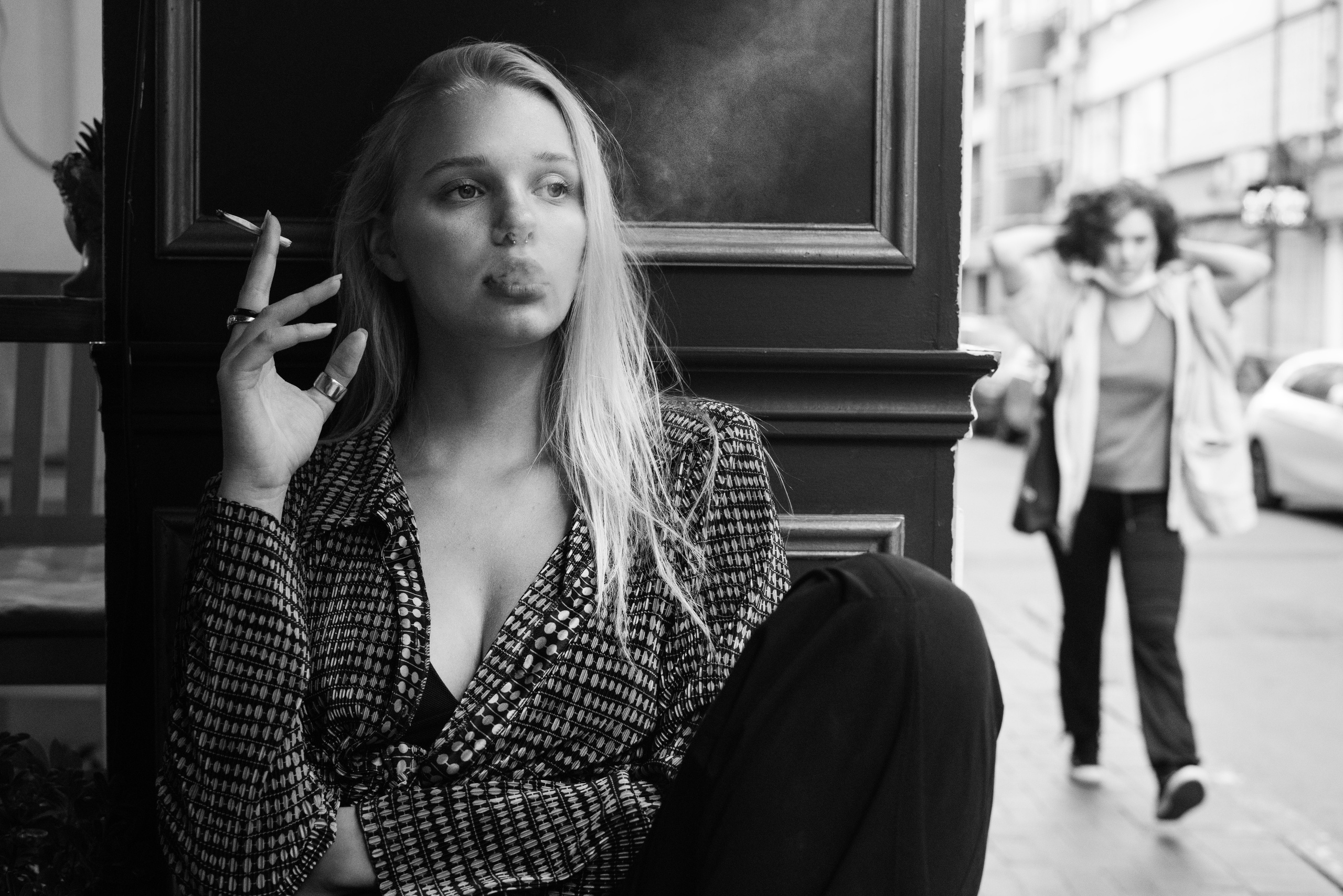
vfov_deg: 27.0
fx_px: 1866
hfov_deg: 39.6
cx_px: 672
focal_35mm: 50
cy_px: 448
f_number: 4.5
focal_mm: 50
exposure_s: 1/200
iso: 6400
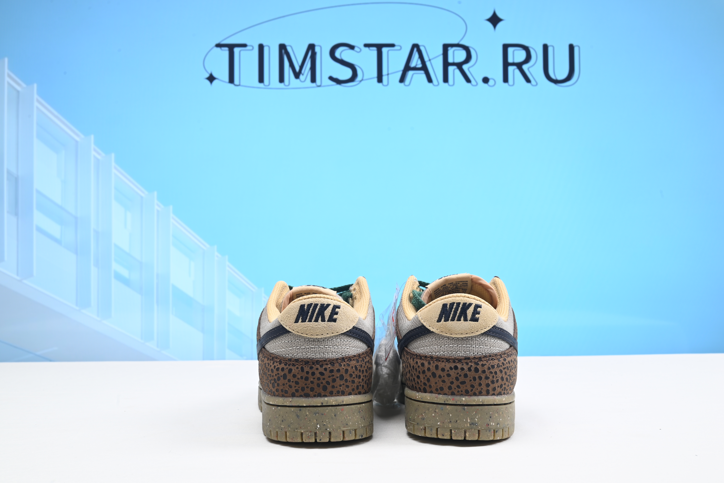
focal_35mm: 39
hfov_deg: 49.5
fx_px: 785
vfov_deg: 34.2
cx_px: 362
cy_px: 242
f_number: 16
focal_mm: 39
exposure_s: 1/2
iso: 100
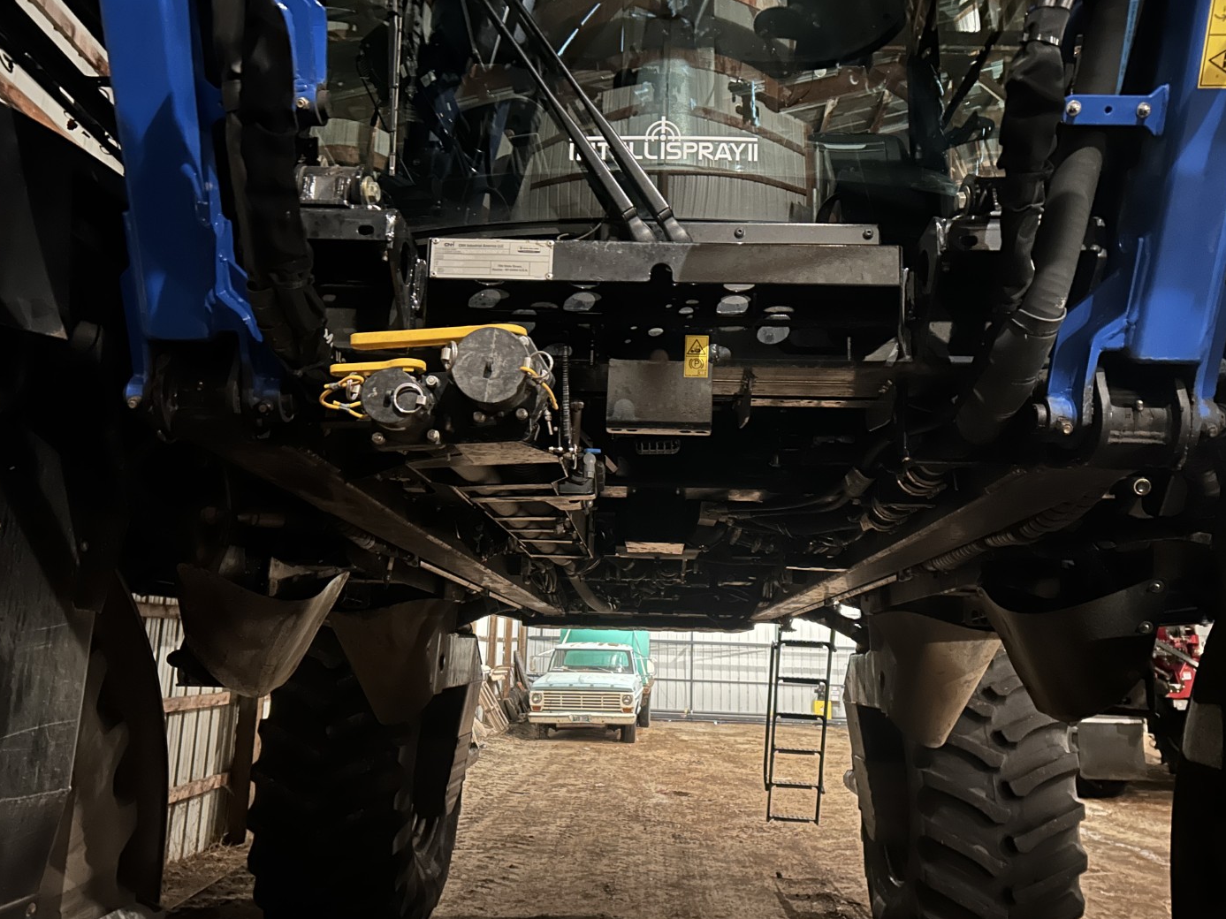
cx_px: 614
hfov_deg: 65.3
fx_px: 956
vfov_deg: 51.3
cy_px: 460
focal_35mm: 27
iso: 1000
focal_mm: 5.7
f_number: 1.5
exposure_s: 1/9
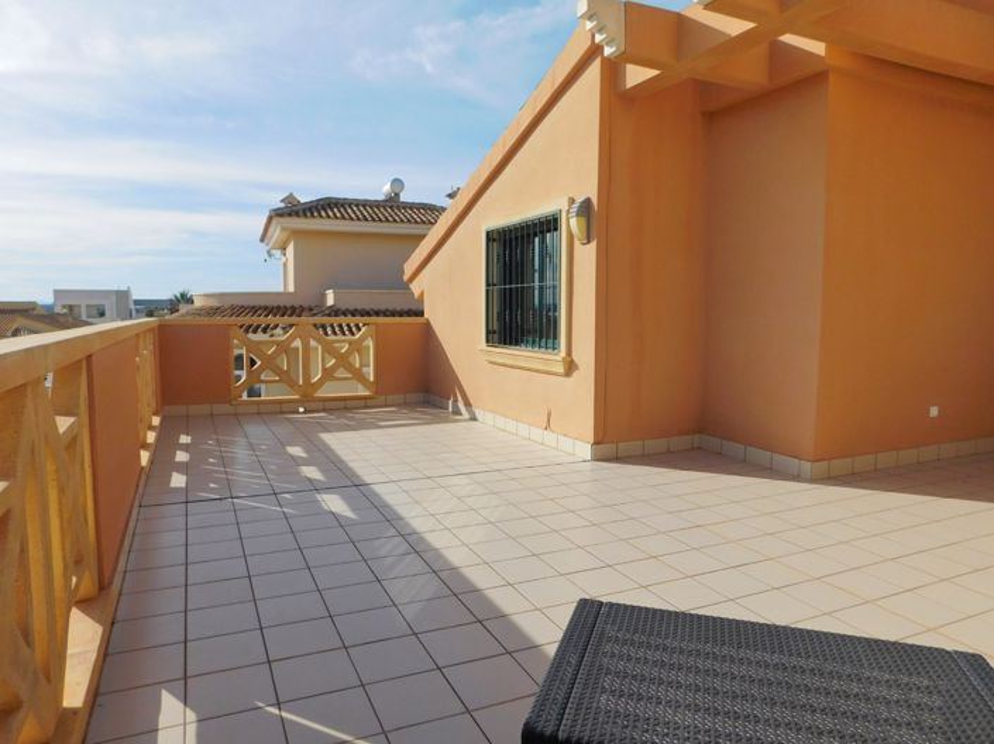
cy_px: 372
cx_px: 497
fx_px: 660
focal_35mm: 23
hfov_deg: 74.0
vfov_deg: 58.8
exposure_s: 1/800
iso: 125
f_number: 6
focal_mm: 4
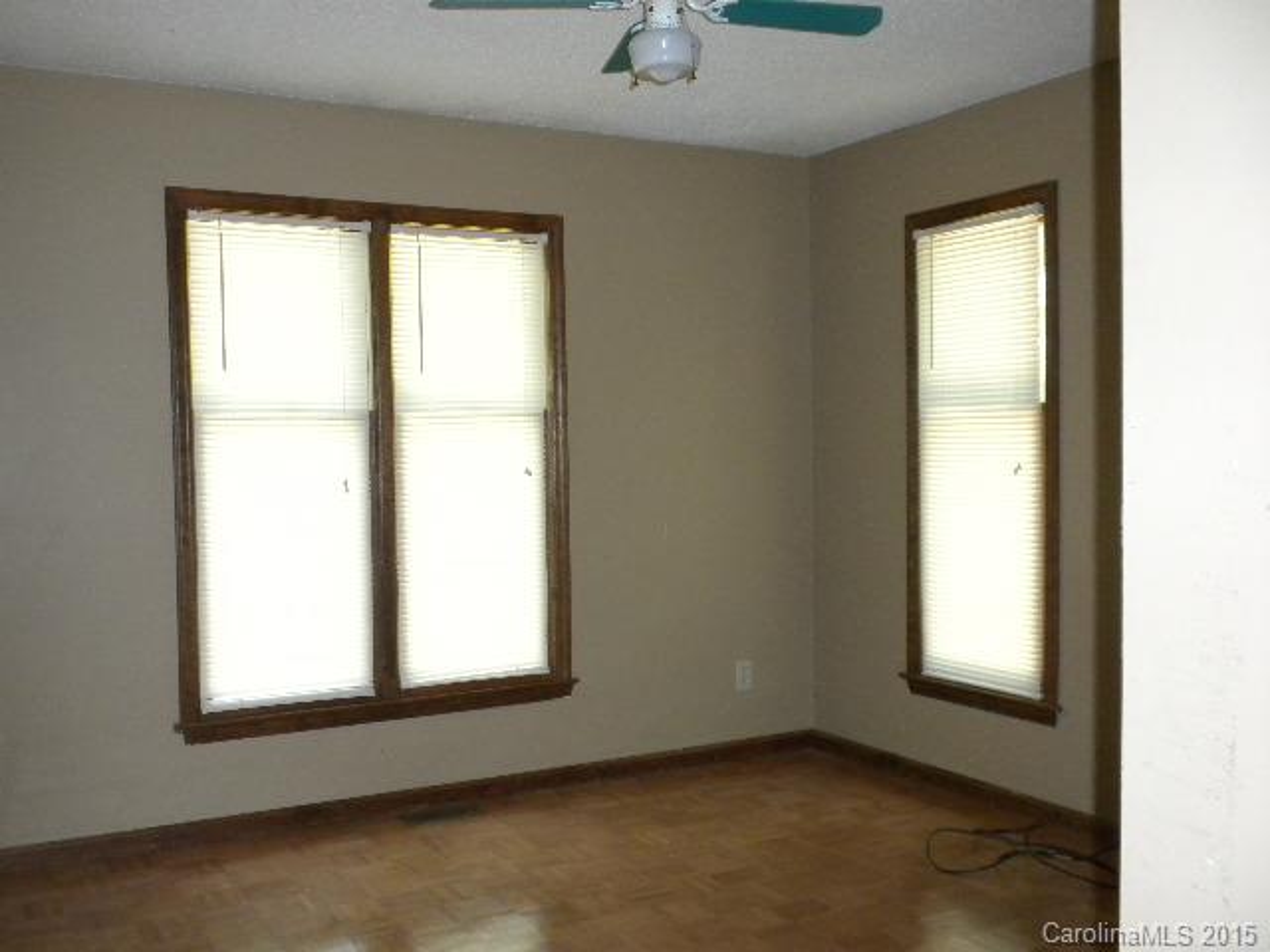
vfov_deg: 38.7
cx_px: 635
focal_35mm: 37
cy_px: 476
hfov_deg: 50.1
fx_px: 1357
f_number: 3.5
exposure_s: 1/30
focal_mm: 6.6
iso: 400
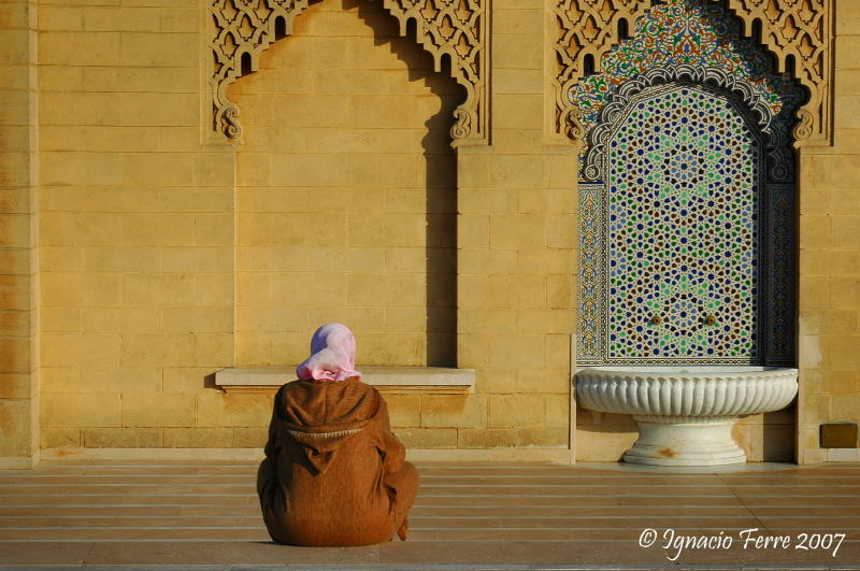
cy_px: 286
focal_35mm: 120
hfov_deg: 17.1
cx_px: 430
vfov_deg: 11.4
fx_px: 2863
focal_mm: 80
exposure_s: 1/125
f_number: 20
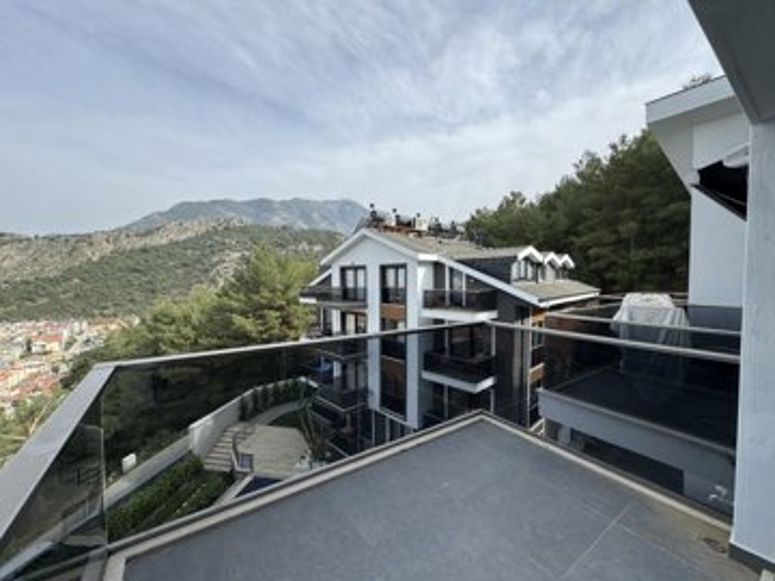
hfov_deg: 102.1
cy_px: 290
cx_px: 388
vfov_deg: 85.7
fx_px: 313
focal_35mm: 14
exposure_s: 1/1256
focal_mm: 2.22
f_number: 2.2
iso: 50
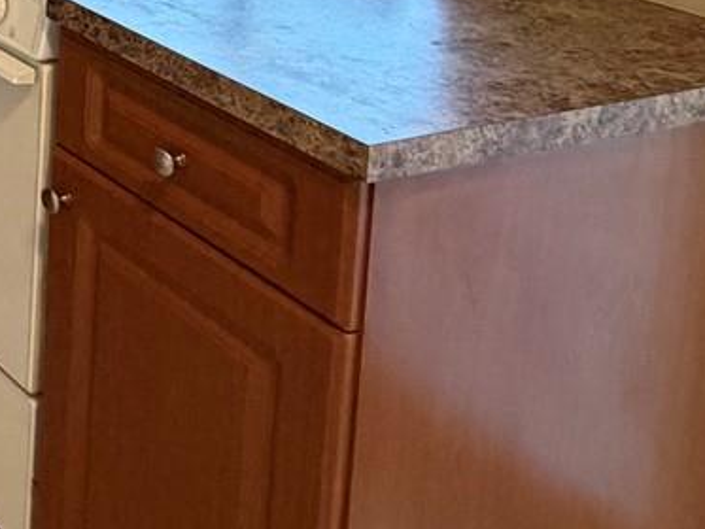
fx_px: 1222
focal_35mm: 60
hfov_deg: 22.7
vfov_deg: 20.7
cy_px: -270
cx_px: -480
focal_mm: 2.22
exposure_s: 1/60
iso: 320
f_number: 2.2
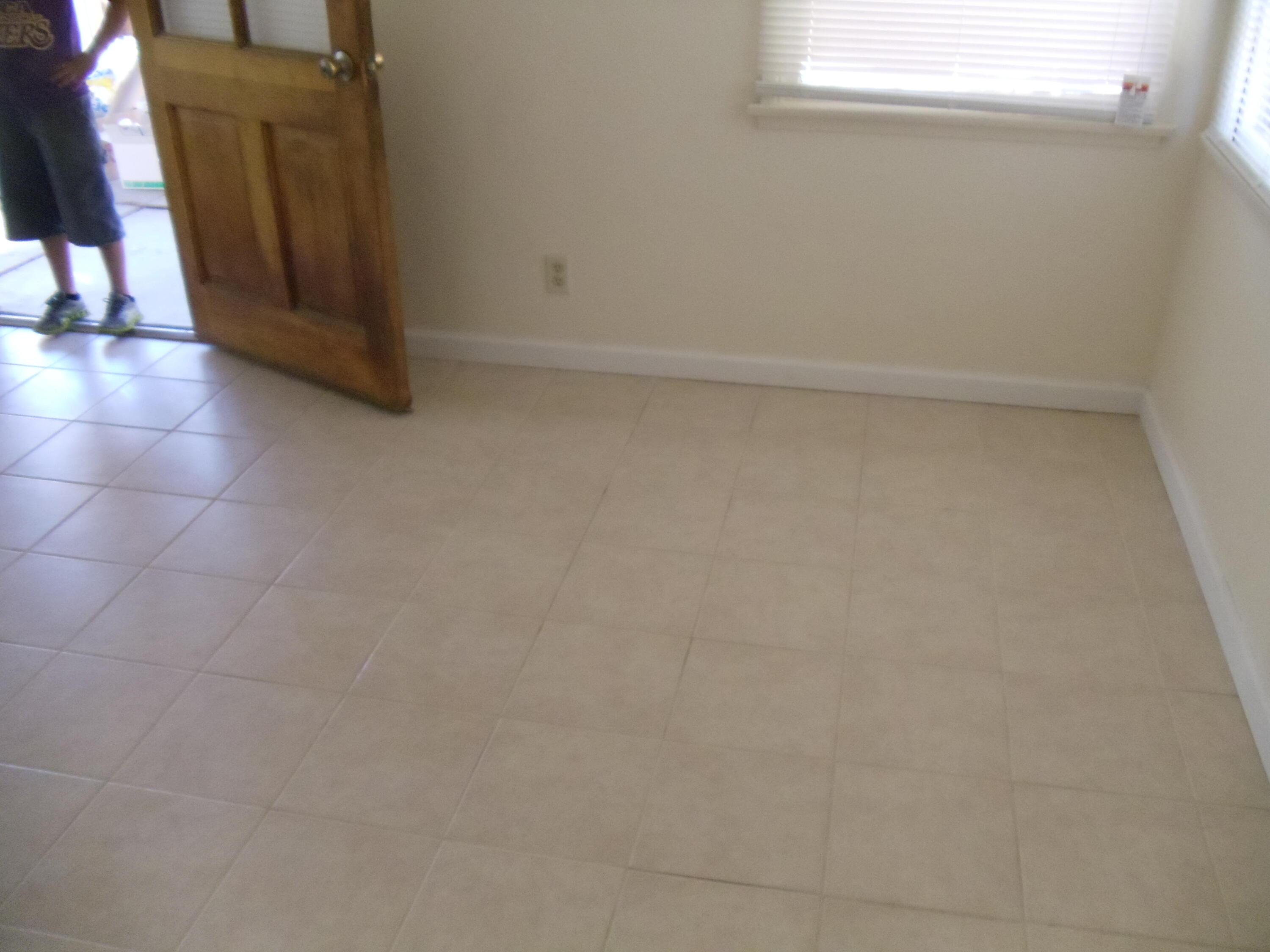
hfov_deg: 42.9
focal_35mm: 44
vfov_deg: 32.9
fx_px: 1614
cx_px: 635
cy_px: 476
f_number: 3.5
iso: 800
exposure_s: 1/100
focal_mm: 6
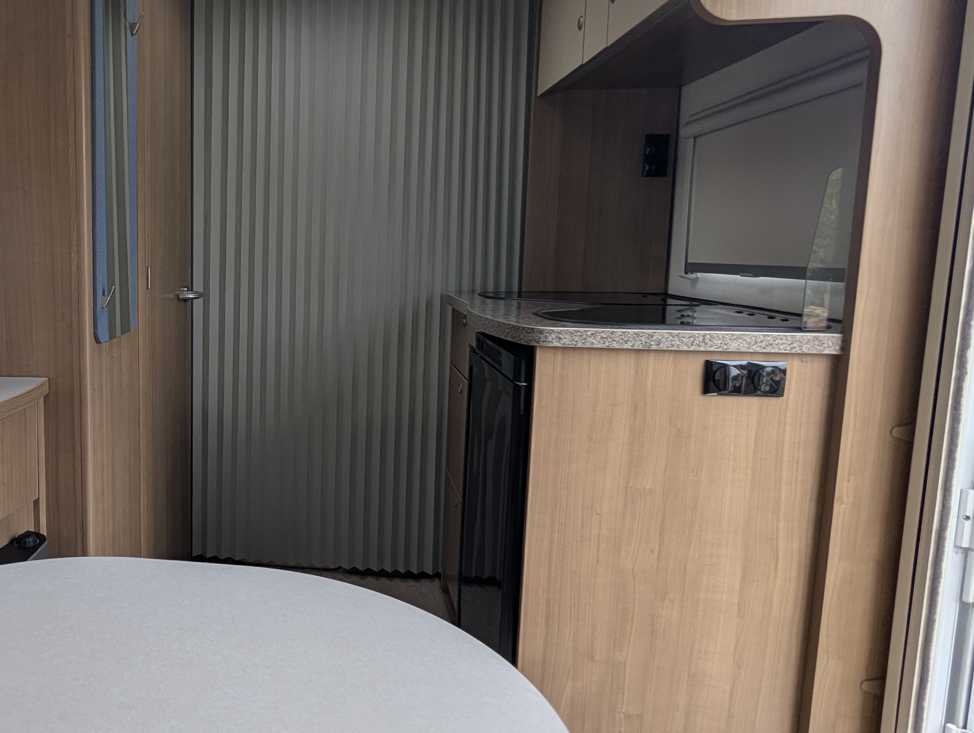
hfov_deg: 60.2
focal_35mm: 27
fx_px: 761
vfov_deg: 51.4
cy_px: 344
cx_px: 201
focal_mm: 2.35
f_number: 2.2
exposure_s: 1/189
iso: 39
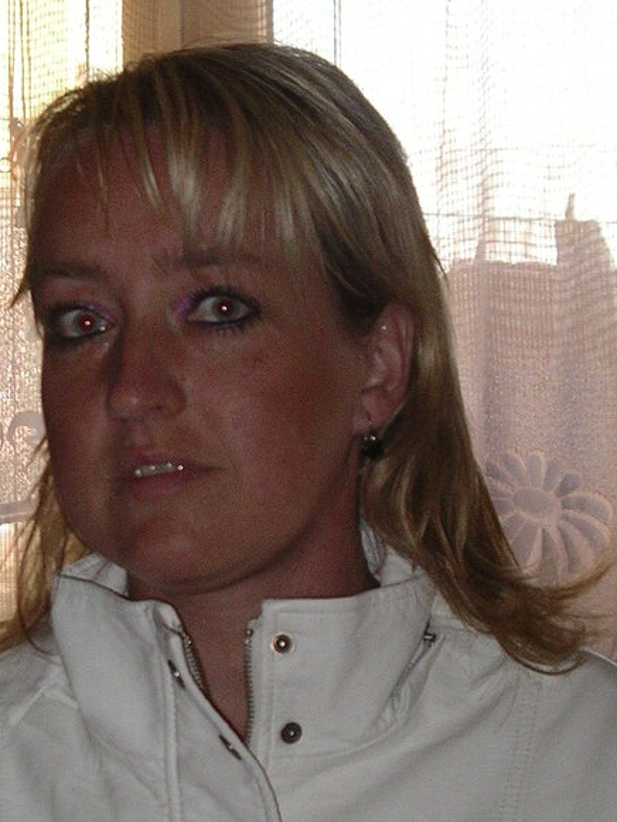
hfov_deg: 11.6
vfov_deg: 15.4
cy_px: 560
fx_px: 3041
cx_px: 166
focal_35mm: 128
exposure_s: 1/50
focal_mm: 12.8
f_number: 3.3
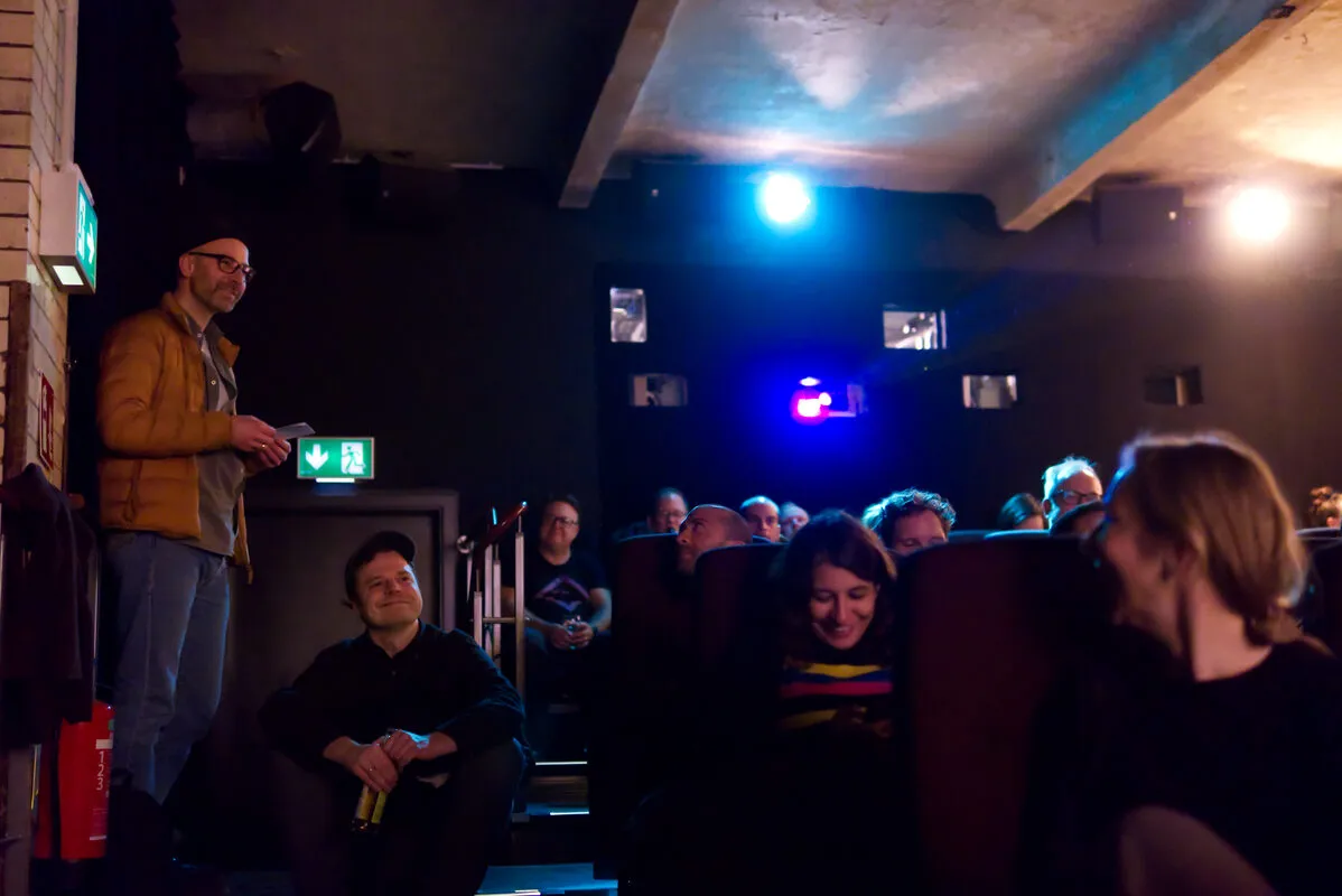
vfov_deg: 29.9
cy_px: 448
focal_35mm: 45
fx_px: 1678
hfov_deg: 43.6
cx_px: 671
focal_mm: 30
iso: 6400
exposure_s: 1/80
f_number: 1.4
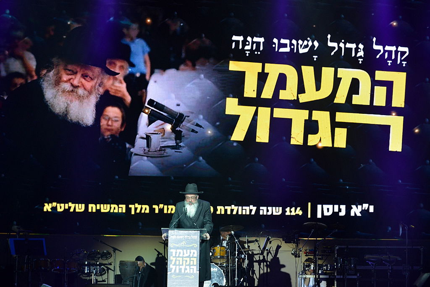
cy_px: 144
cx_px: 215
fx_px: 2031
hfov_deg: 12.1
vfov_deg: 8.1
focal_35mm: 170
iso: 1600
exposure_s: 1/160
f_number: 5.6
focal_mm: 170
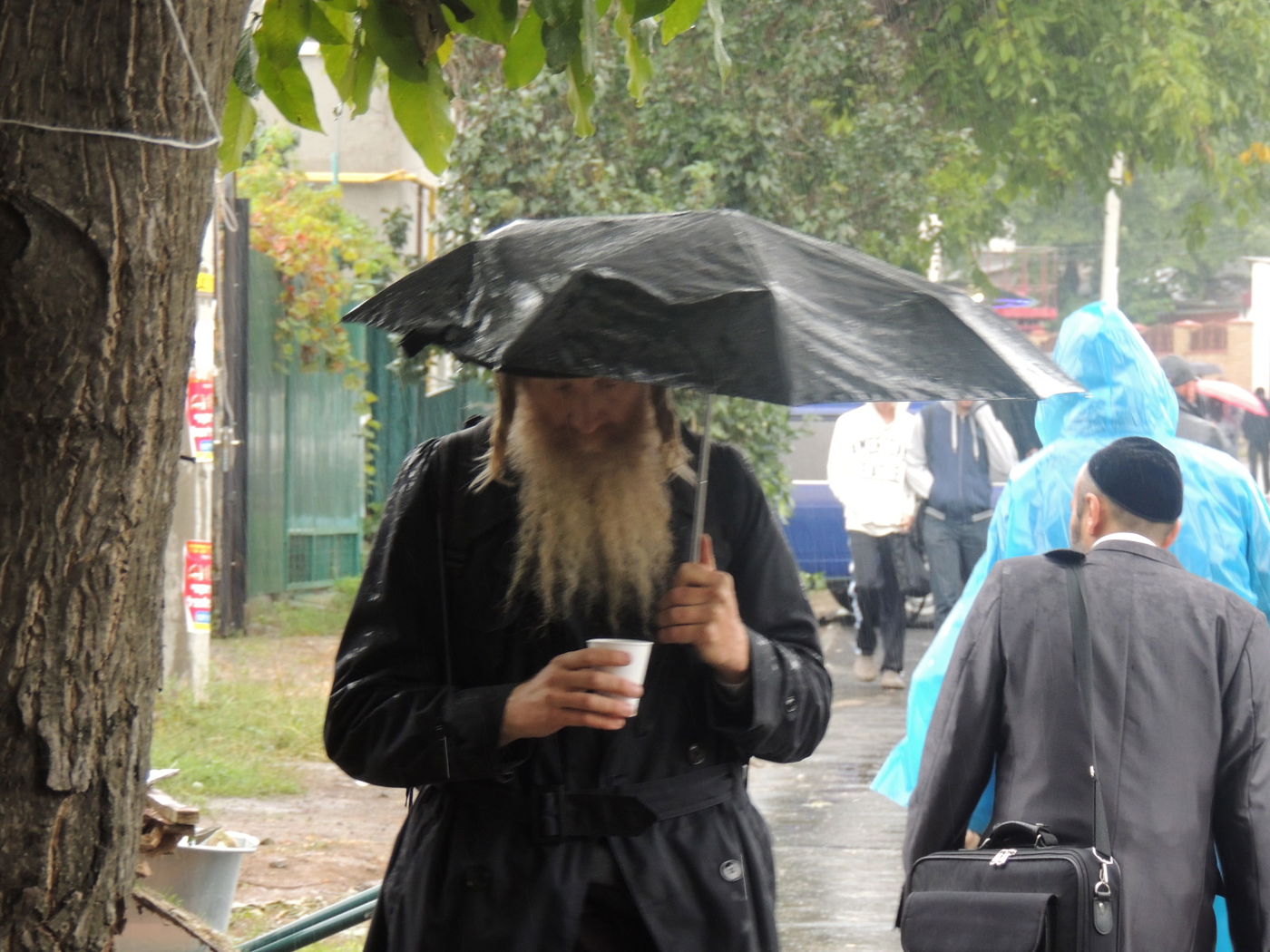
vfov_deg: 8.0
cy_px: 476
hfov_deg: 10.7
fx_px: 6787
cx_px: 635
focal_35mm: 185
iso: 400
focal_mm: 33
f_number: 4.6
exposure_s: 1/60
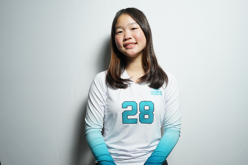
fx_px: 262
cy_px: 82
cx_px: 124
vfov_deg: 35.1
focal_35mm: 38
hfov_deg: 50.7
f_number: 4
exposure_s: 1/160
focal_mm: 38
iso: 160
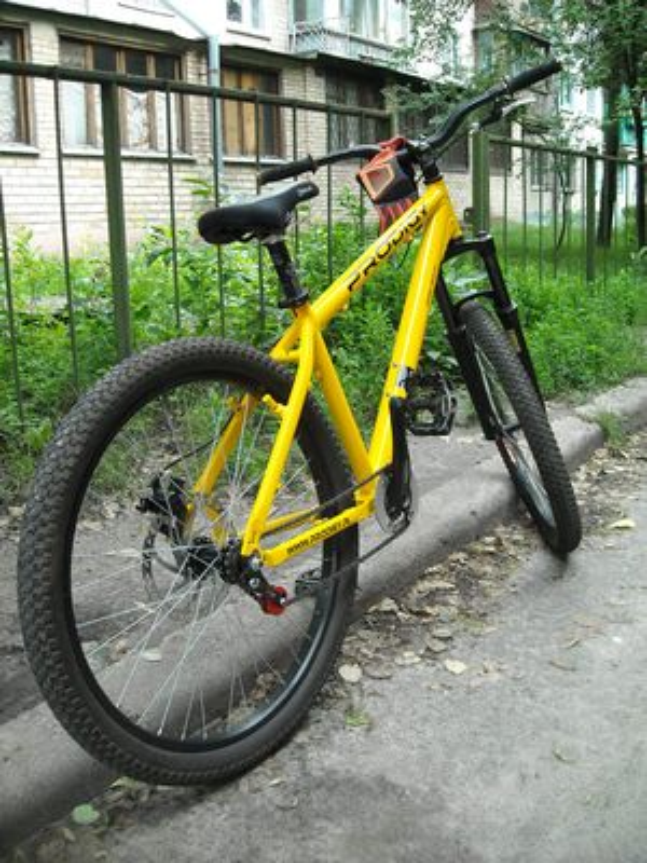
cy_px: 432
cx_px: 324
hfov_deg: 40.7
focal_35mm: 35
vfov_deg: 52.6
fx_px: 872
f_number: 2.8
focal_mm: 5.7
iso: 417
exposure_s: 1/184
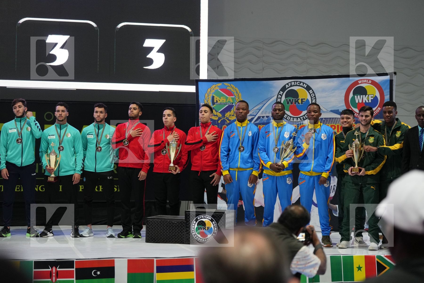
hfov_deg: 28.8
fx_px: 824
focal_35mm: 70
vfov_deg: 19.5
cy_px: 142
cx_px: 212
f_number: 2.8
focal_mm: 70
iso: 2500
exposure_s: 1/250
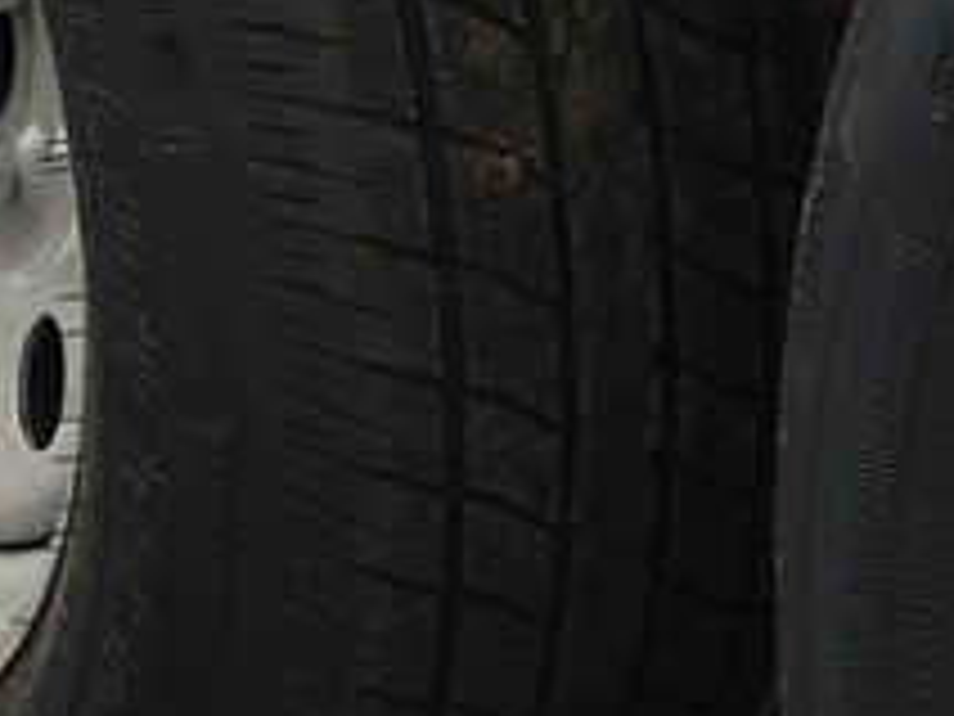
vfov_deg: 7.5
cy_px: 612
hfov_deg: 9.6
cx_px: 1580
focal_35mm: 197
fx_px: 5429
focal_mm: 4.15
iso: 25
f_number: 2.2
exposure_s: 1/232
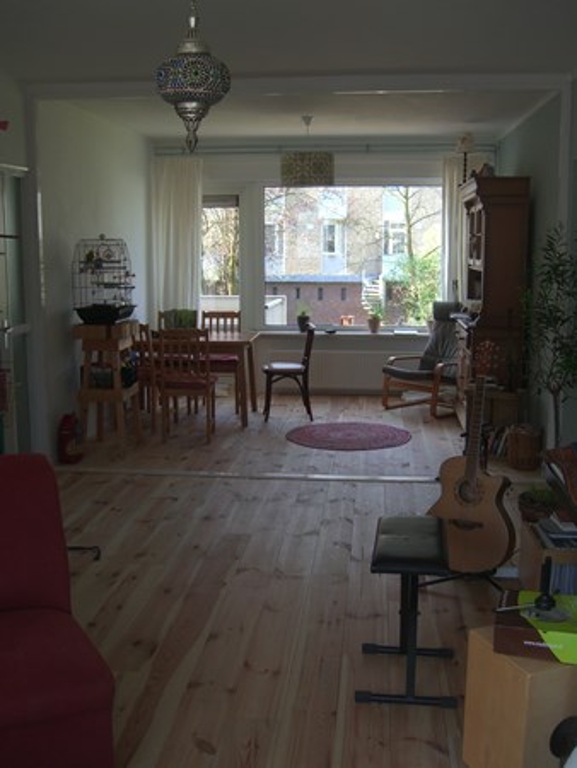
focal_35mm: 38
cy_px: 384
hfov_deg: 37.8
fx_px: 844
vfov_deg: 49.0
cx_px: 288
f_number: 2.8
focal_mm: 7.9
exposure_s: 1/60
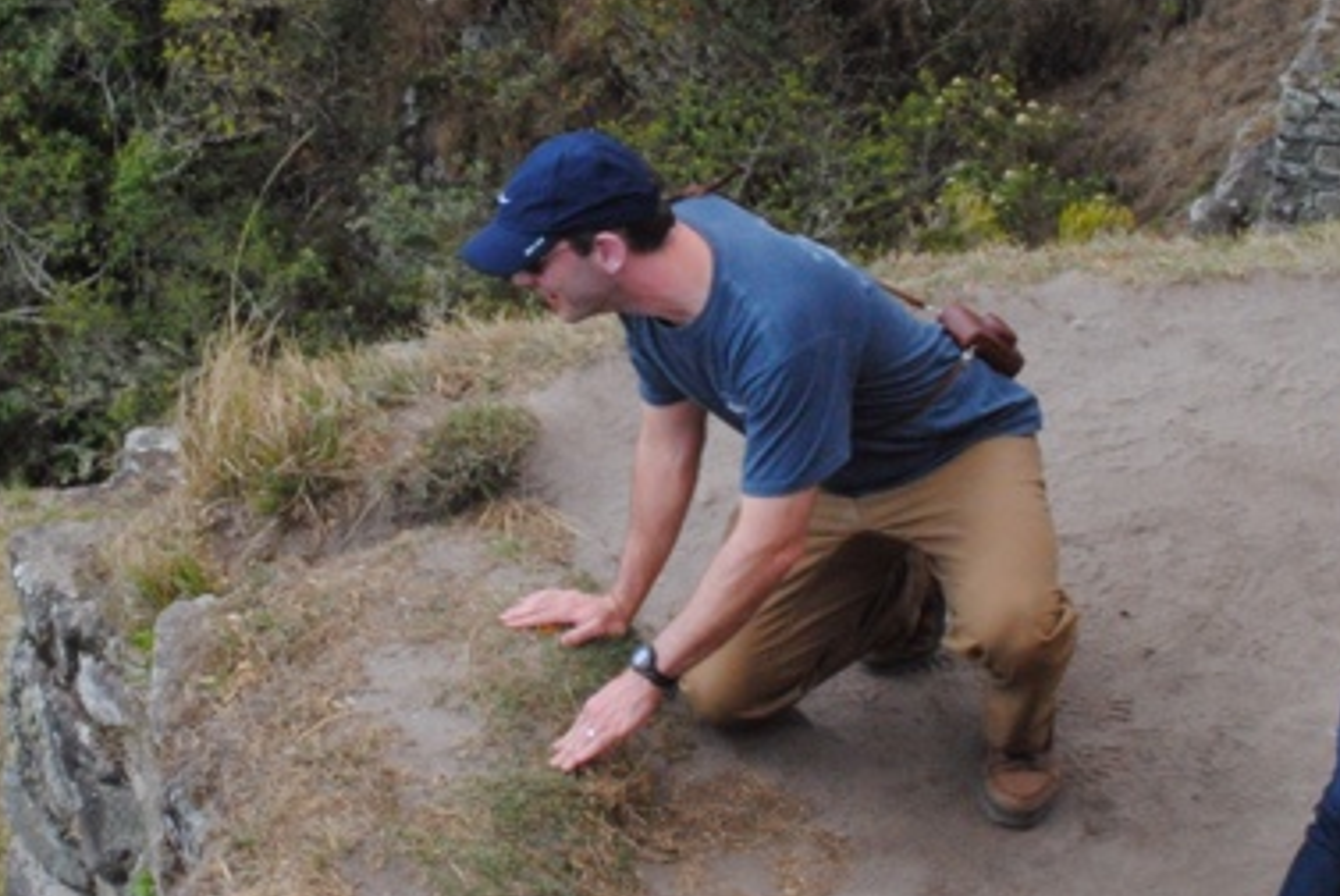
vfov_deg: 12.0
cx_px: 505
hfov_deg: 17.9
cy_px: 293
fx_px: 4246
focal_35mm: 114
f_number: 22
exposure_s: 1/60
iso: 640
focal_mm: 28
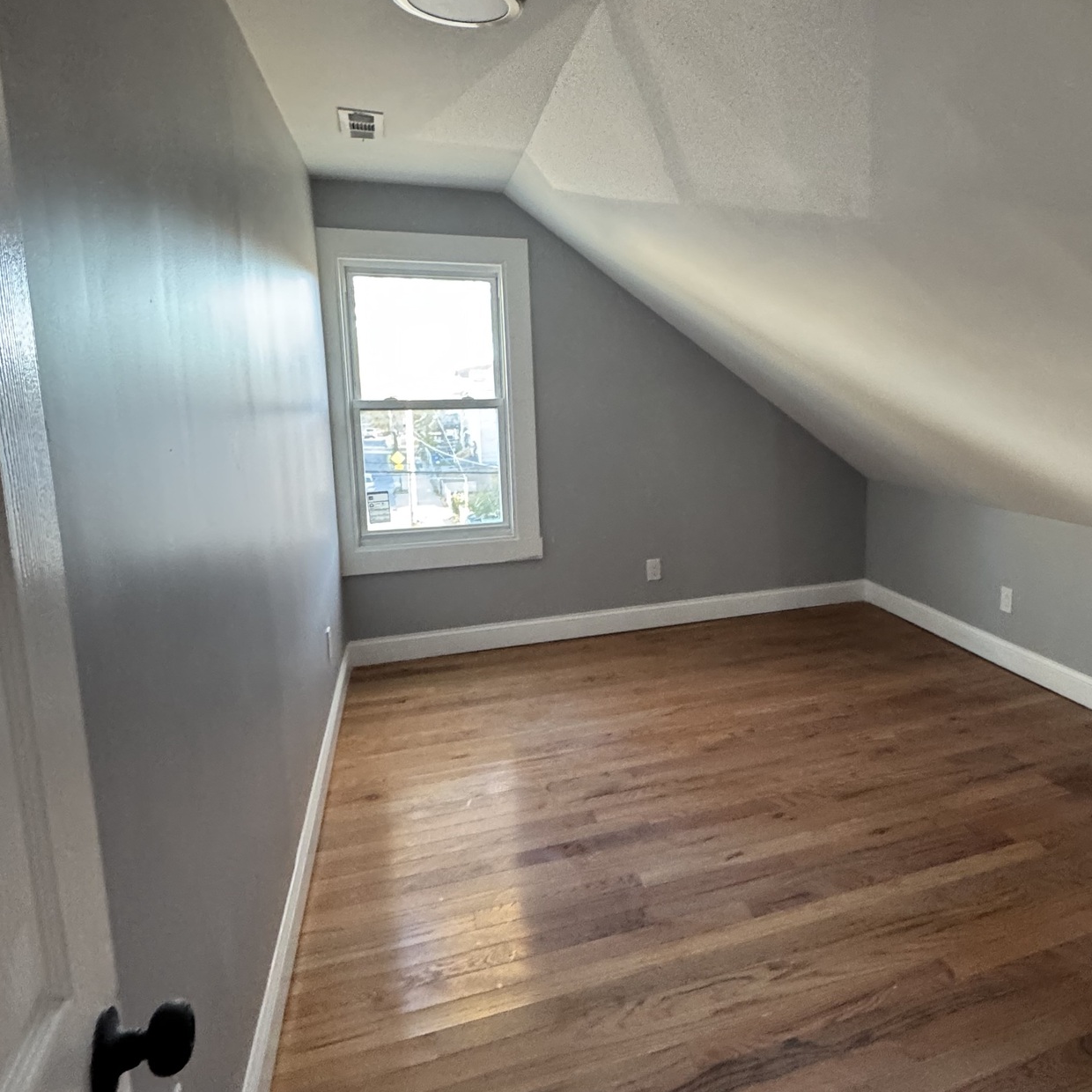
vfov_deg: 67.1
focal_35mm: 23
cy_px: 487
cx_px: 747
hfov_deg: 65.1
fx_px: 821
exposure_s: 1/60
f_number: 2.2
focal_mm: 2.22
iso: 500
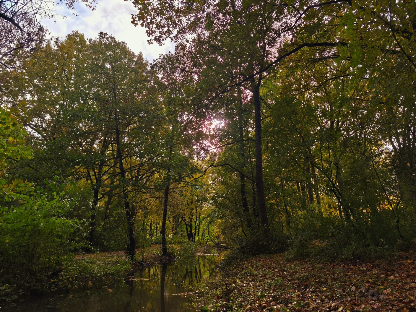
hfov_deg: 73.9
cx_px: 208
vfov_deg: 58.9
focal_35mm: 23
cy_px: 156
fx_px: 276
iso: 100
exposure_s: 1/99.9
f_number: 1.65
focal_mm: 6.18
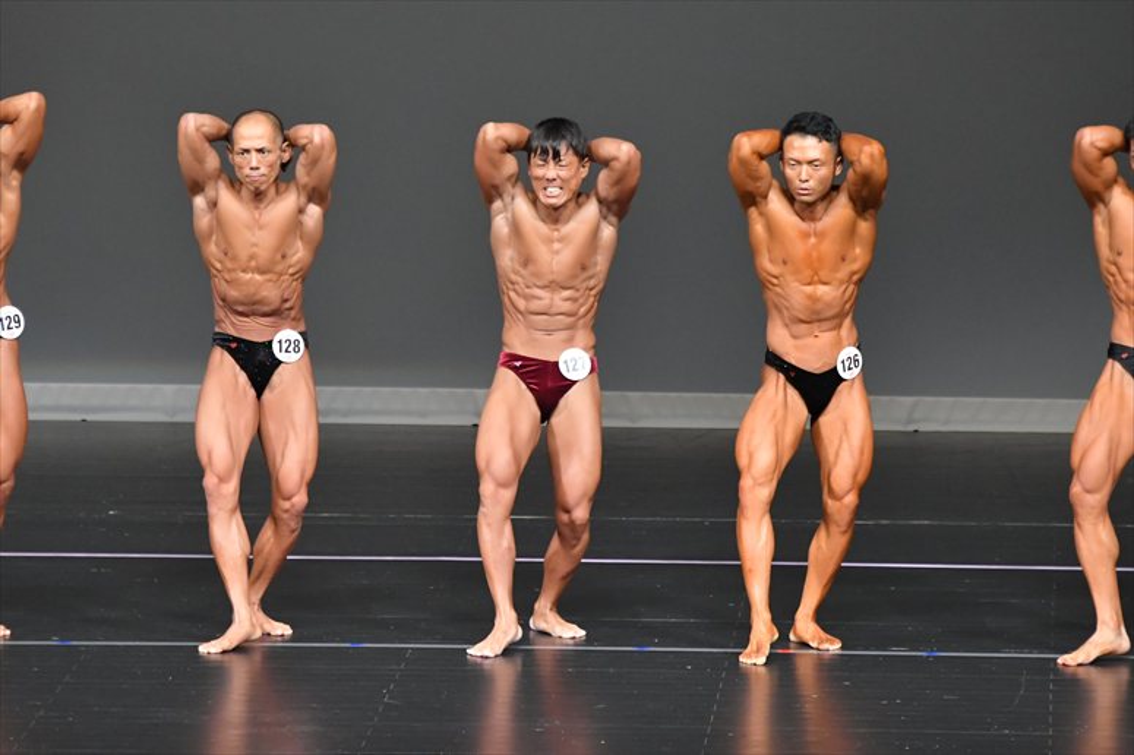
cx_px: 567
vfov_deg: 4.6
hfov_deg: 6.9
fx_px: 9446
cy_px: 378
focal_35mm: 300
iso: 5000
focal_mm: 200
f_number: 5.6
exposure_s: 1/400
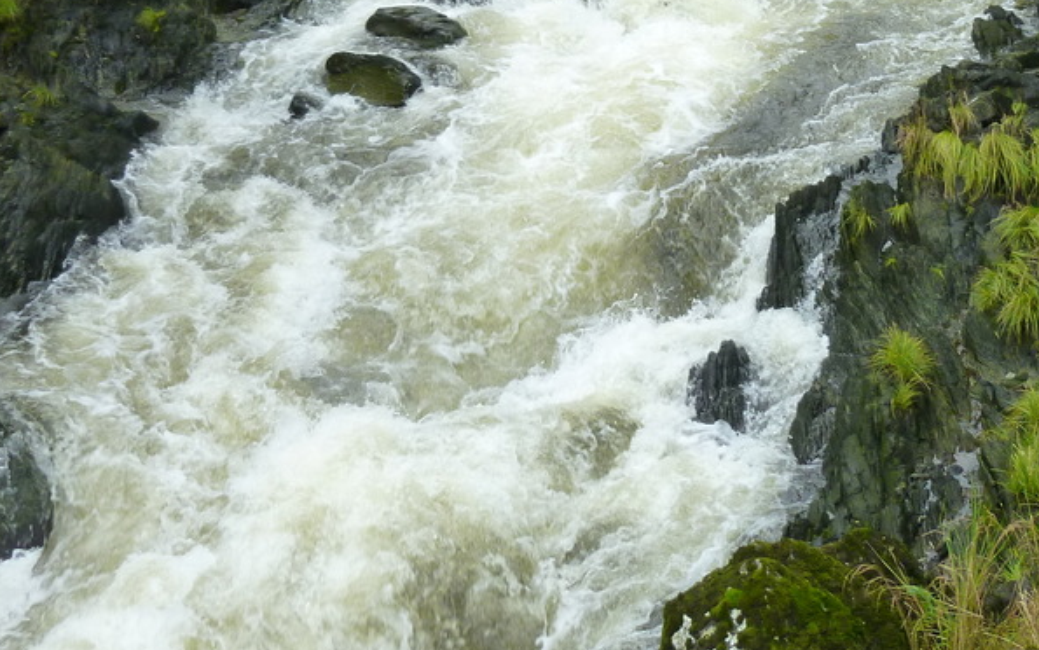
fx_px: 1614
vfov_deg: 21.8
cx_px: 714
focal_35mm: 57
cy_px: -24
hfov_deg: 35.2
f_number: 3.3
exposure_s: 1/160
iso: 125
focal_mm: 4.5
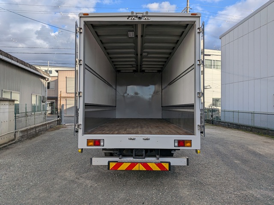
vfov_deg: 56.8
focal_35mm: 24
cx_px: 137
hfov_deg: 71.6
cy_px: 102
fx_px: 190
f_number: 1.7
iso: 26
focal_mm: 4.53
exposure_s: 1/2066
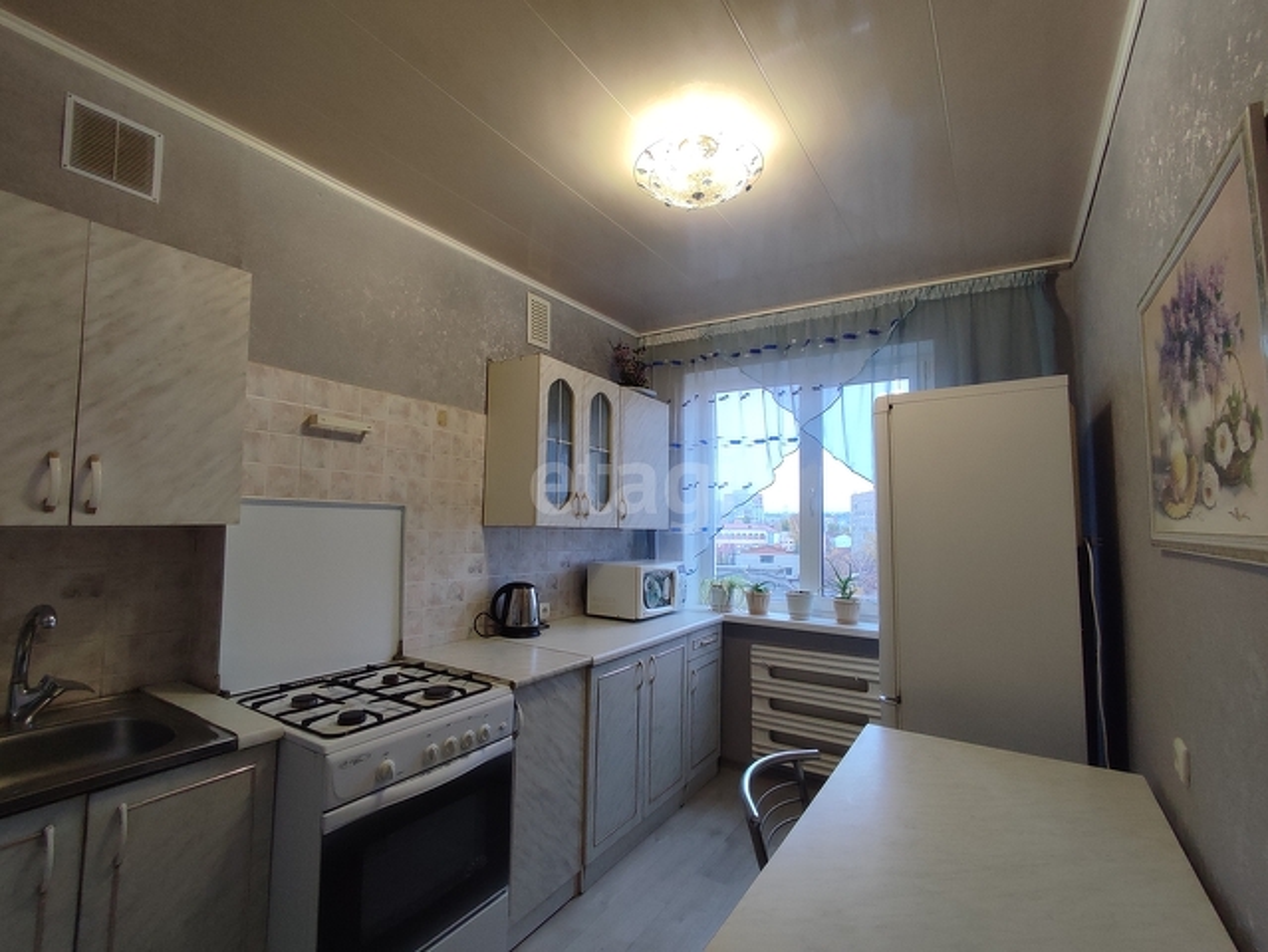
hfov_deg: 94.5
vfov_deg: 78.2
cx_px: 634
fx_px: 586
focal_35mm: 16
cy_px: 476
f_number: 2.2
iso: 256
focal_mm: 1.65
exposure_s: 1/50
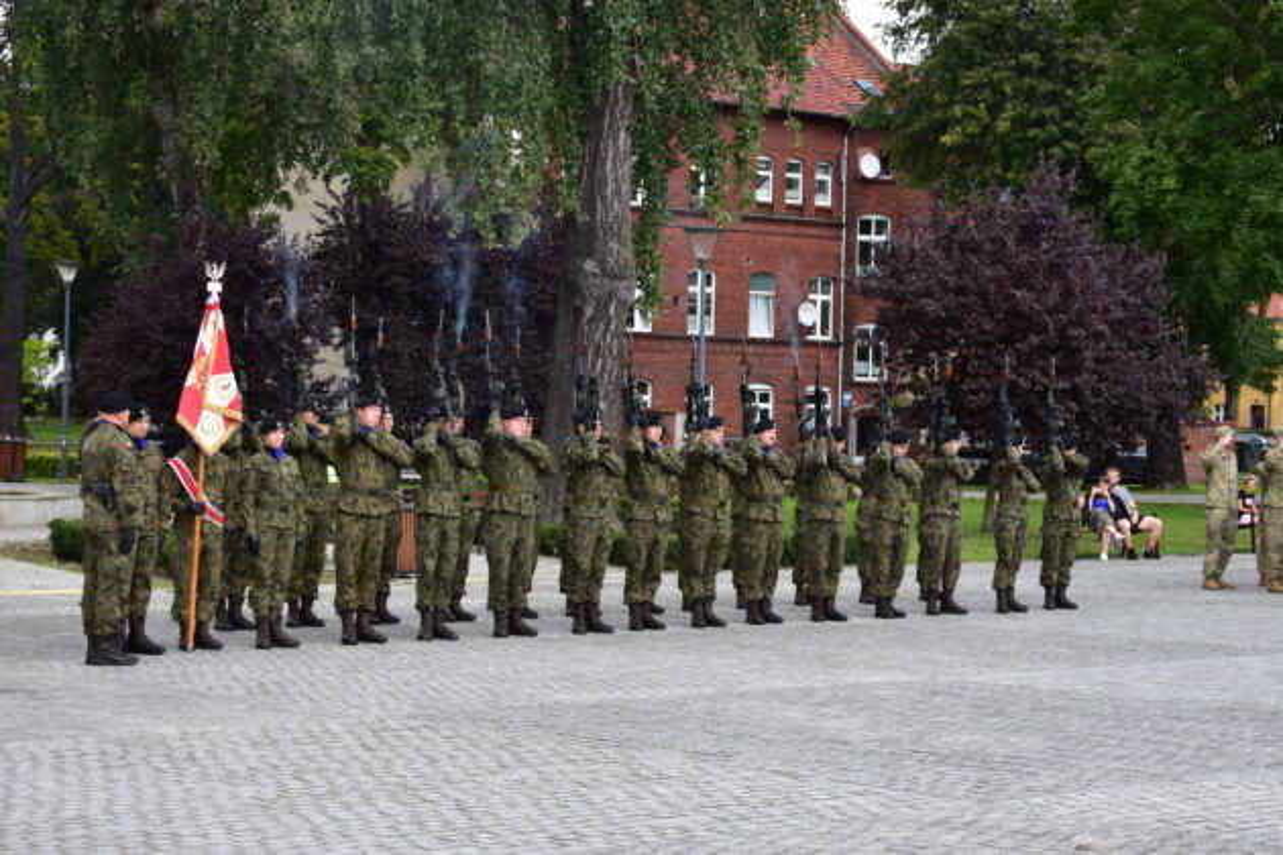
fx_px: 2566
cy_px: 428
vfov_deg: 18.9
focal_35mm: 72
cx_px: 642
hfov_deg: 28.1
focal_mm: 48
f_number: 5.3
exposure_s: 1/200
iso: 200
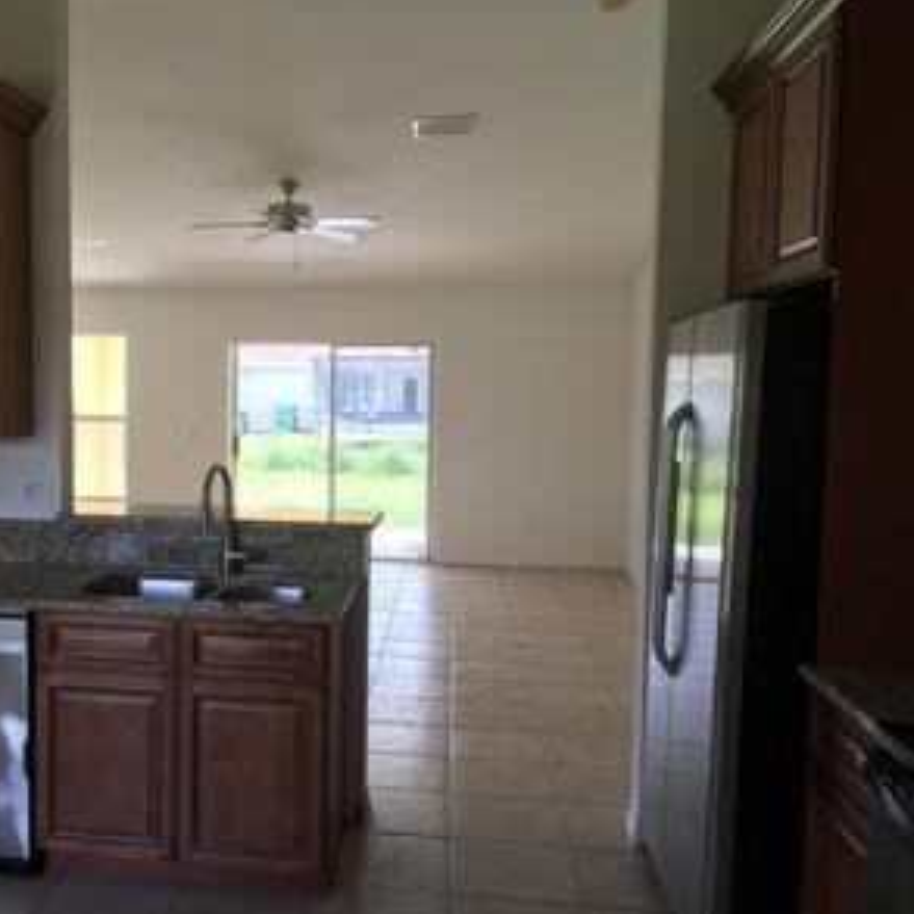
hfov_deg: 46.4
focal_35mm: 35
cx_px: 293
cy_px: 455
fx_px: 1046
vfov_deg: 47.2
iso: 32
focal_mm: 4.15
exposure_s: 1/120
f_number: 2.2
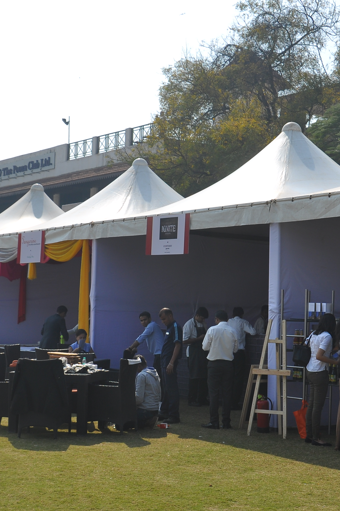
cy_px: 306
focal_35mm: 66
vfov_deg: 30.4
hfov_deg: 20.6
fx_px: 935
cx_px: 203
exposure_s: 1/500
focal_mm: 24
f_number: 8
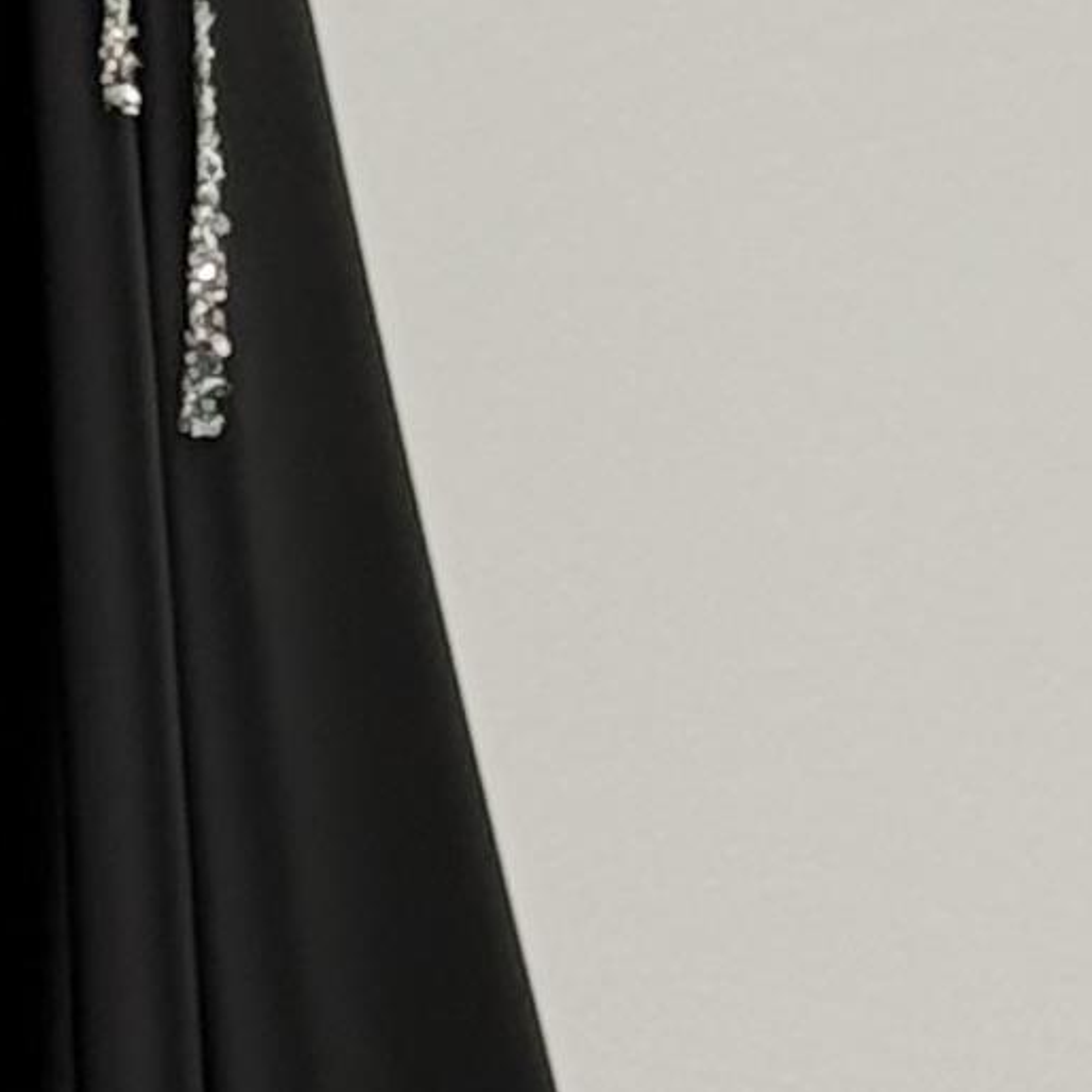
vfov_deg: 5.3
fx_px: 11885
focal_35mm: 333
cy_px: 357
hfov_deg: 5.2
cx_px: -554
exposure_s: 1/566
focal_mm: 6.76
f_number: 1.78
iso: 64
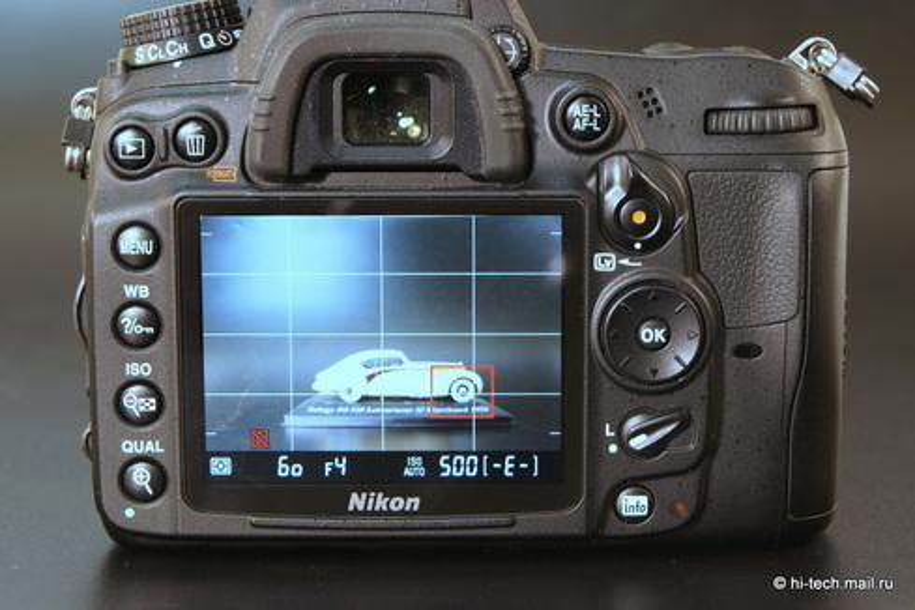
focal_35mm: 82
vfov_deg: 16.6
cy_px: 305
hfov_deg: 24.6
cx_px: 458
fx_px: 2097
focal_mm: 55
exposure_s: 1/2.5
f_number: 9
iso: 100
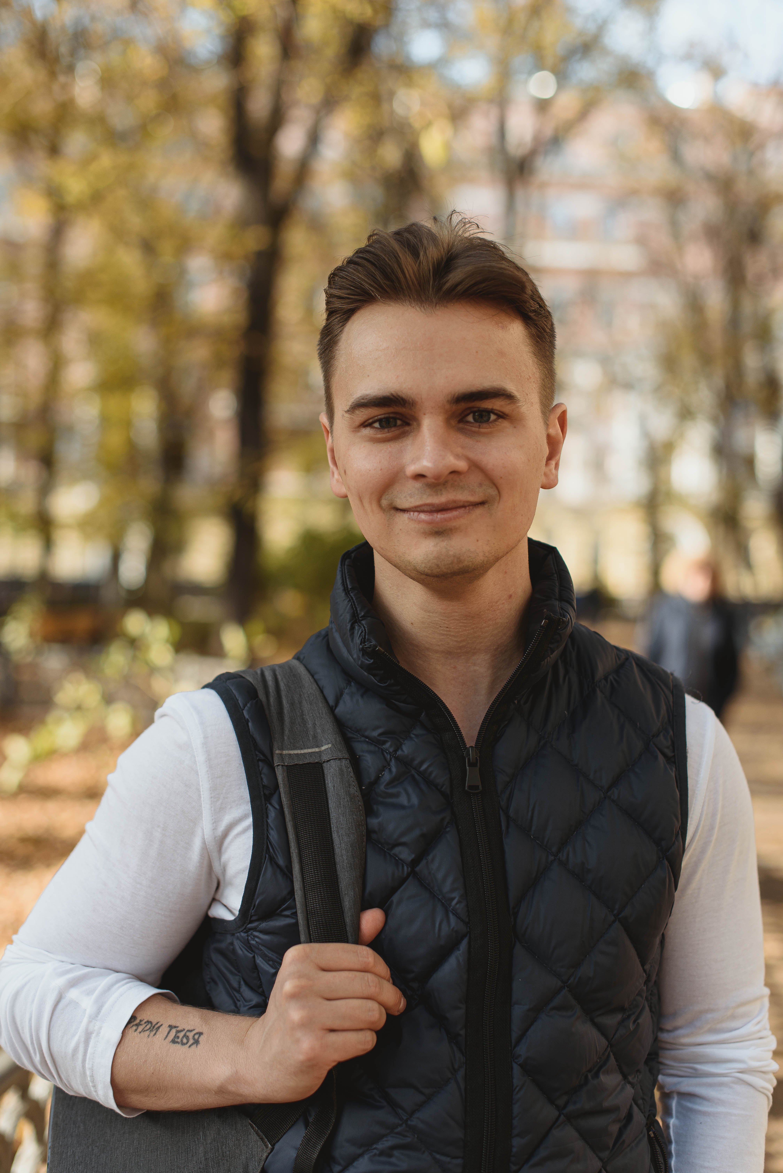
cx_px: 392
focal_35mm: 50
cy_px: 586
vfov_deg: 39.6
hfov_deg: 27.0
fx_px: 1630
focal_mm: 50
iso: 125
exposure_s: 1/500
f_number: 2.8
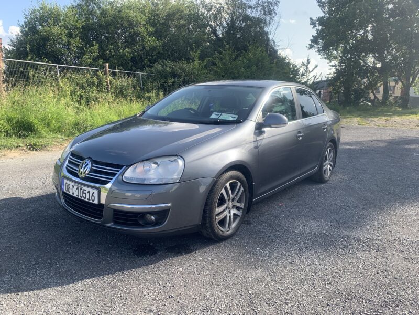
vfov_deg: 53.1
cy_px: 158
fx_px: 315
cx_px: 210
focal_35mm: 26
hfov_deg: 67.3
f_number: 1.8
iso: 25
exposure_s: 1/696
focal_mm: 4.25
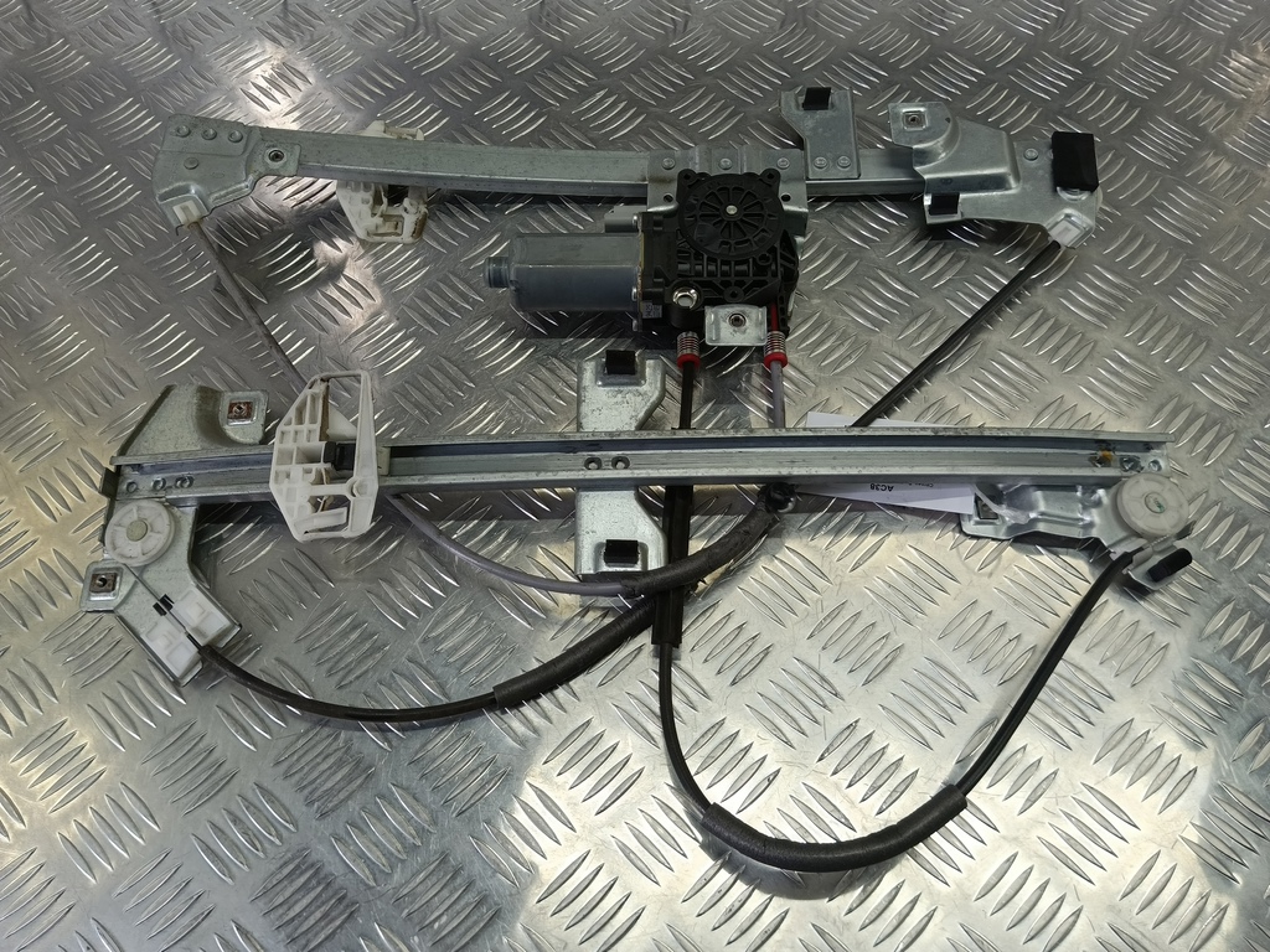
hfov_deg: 73.9
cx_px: 635
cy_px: 476
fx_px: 844
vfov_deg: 58.9
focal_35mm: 23
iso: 146
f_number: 1.6
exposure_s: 1/100
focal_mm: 4.11
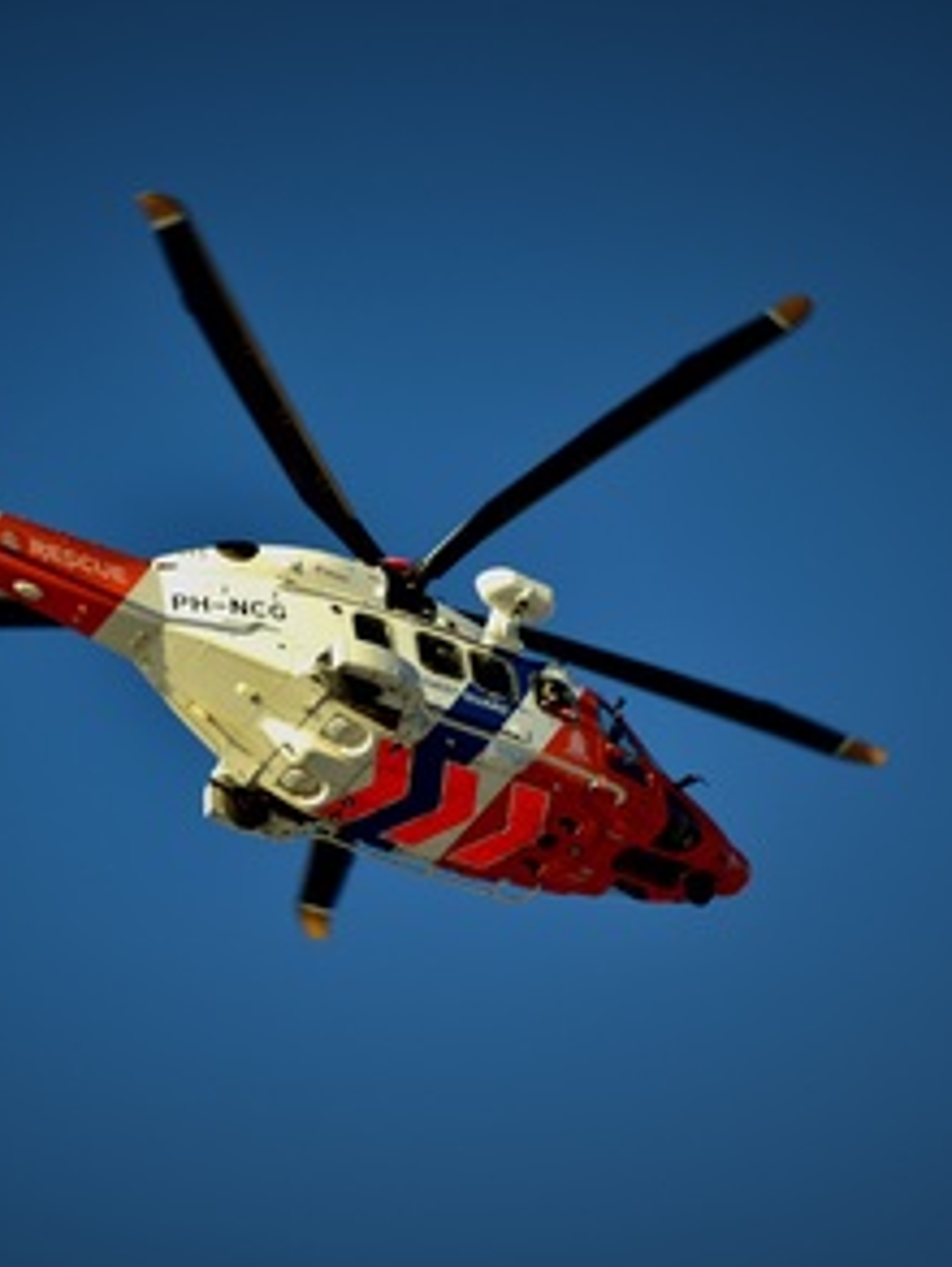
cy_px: 634
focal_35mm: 249
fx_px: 9124
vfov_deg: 7.9
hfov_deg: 6.0
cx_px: 381
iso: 100
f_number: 4
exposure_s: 1/1000
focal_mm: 110
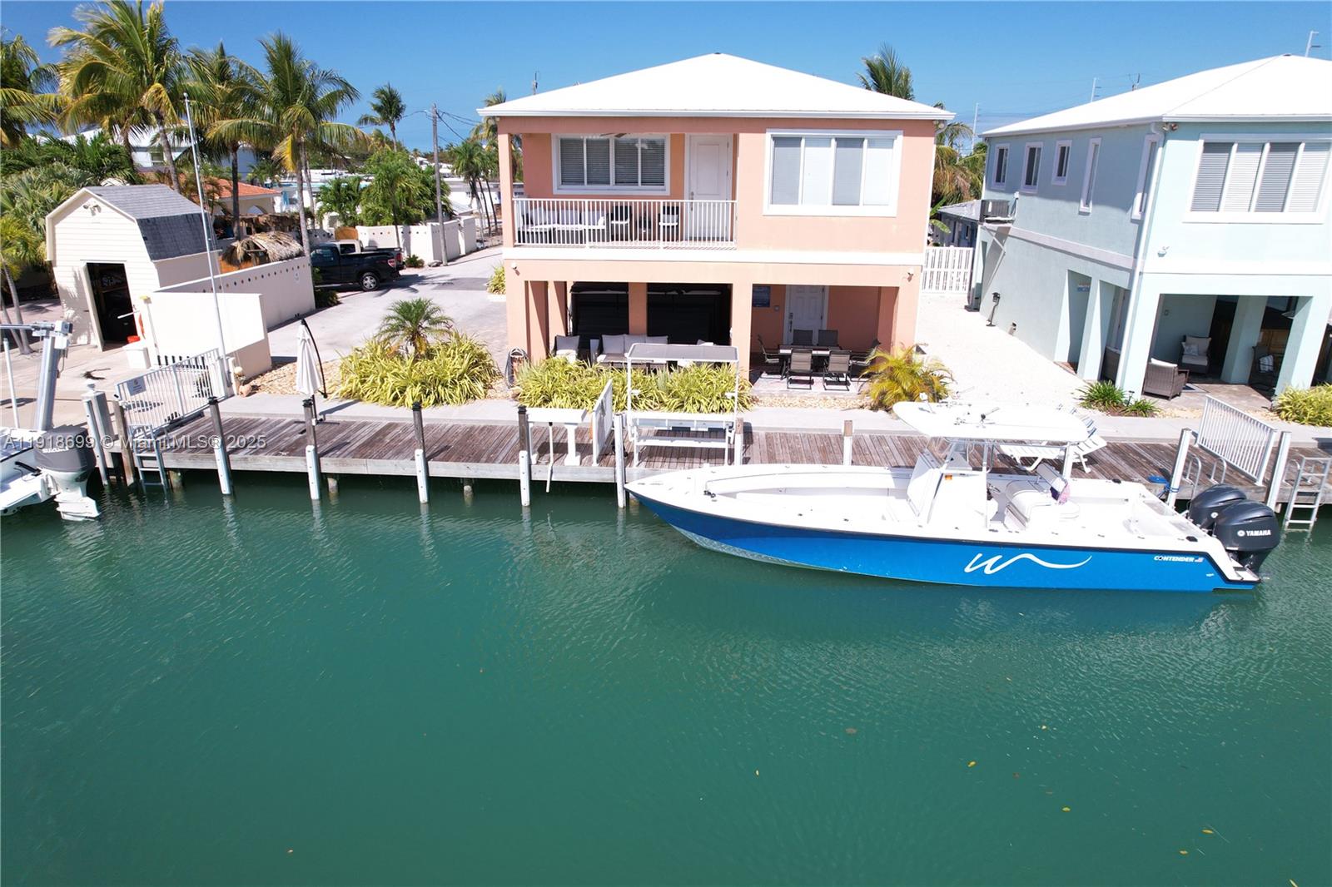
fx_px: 814
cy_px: 444
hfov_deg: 78.6
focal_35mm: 22
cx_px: 666
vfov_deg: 57.2
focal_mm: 8.38
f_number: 2.8
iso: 100
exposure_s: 1/120
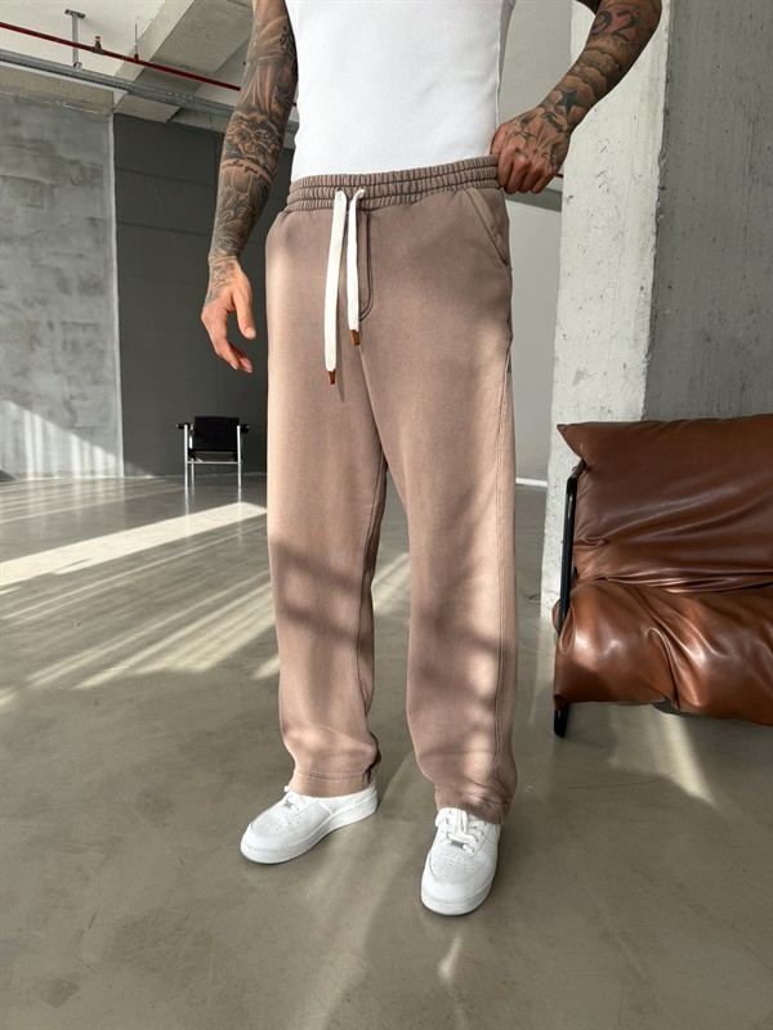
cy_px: 515
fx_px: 715
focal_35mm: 24
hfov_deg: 56.8
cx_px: 386
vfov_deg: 71.6
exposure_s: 1/551
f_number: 1.78
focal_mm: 6.76
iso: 80
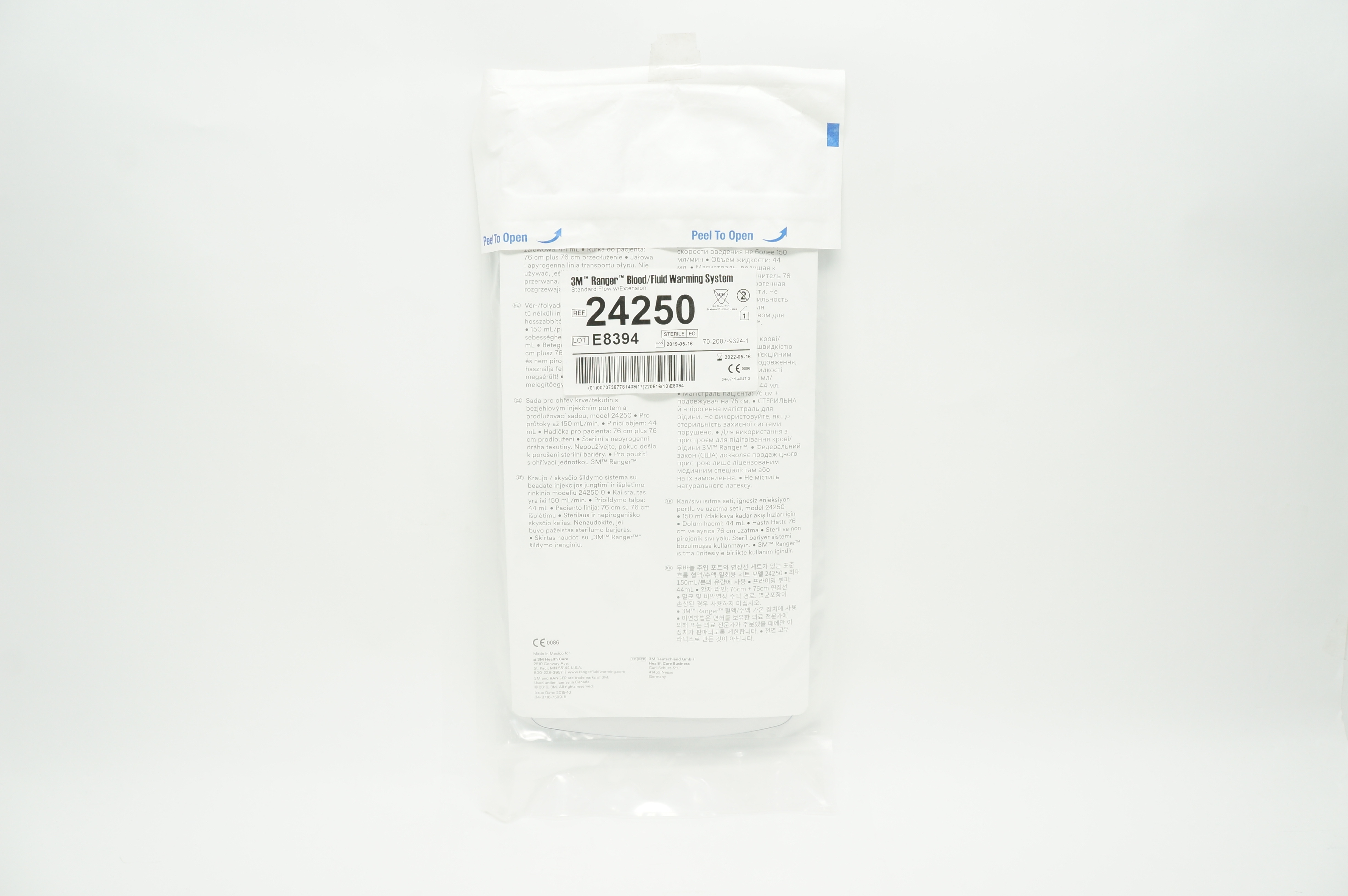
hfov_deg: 67.4
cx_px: 674
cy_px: 448
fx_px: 1010
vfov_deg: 47.8
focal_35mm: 27
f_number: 8
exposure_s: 1/30
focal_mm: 18
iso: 400
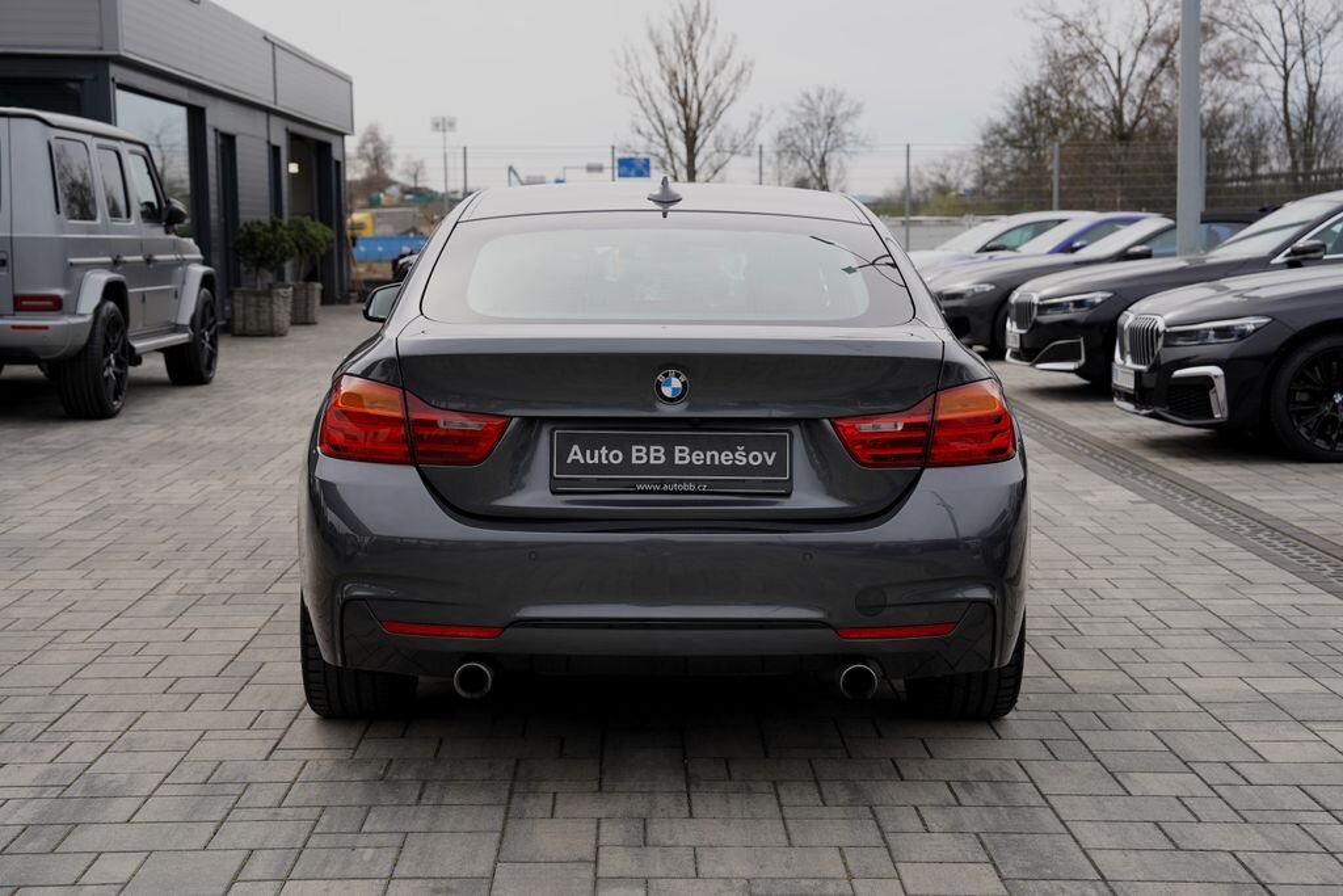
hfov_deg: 36.9
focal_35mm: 54
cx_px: 672
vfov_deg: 25.1
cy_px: 448
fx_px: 2015
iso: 100
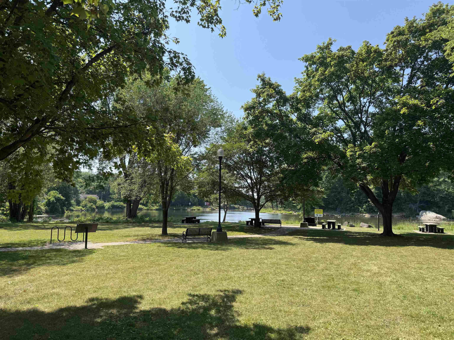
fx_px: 315
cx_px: 227
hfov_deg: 71.6
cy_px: 170
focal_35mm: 24
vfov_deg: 56.8
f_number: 1.78
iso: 80
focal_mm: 6.76
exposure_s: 1/1923
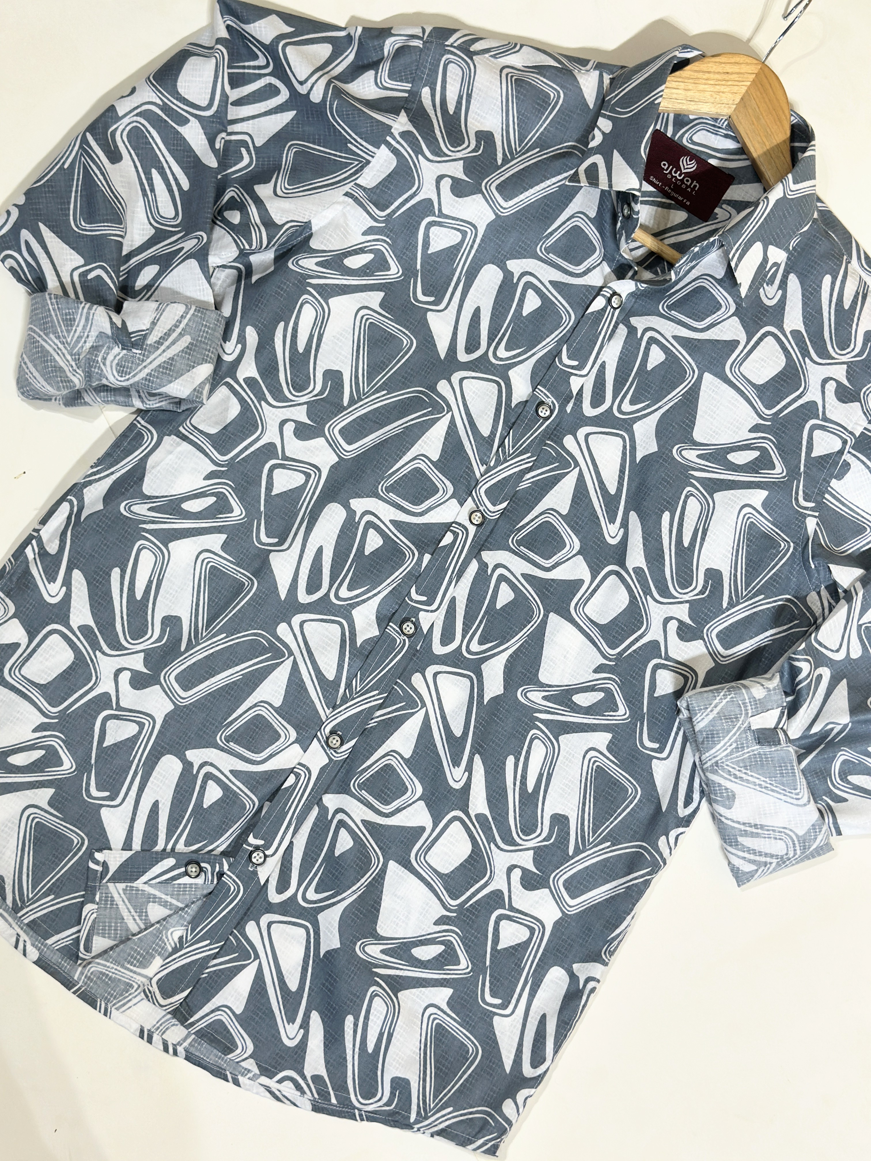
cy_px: 580
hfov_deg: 30.3
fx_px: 1610
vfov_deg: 39.7
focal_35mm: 48
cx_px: 436
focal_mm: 6.86
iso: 80
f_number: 1.78
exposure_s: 1/141
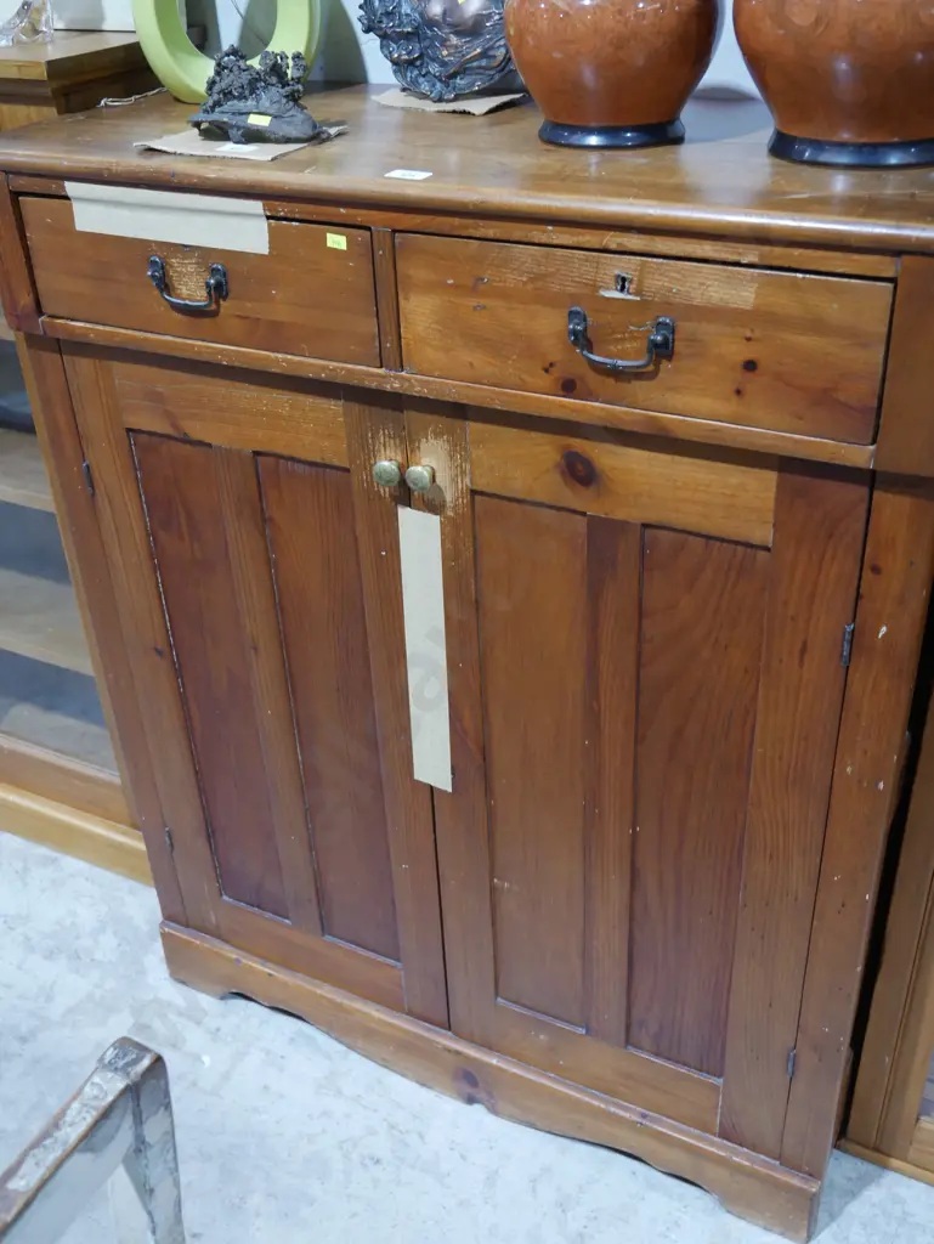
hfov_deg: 41.8
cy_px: 622
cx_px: 467
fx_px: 1222
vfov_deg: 53.9
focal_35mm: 34
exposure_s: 1/60
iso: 800
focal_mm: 17
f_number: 4
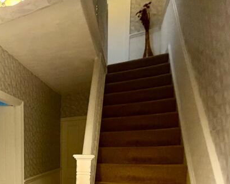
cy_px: 166
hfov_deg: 38.5
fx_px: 231
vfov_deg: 40.1
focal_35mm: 34
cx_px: -48
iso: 500
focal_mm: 2.22
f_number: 2.2
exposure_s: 1/50
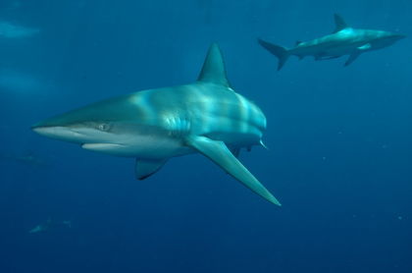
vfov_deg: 39.8
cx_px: 206
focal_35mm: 33
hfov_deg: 57.3
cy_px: 136
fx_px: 377
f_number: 10
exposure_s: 1/125
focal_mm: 22
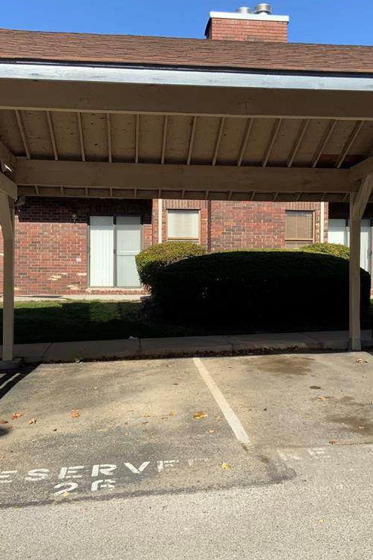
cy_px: 281
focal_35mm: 41
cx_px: 209
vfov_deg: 47.4
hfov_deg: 32.6
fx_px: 637
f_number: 1.8
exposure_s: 1/1626
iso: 16
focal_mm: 3
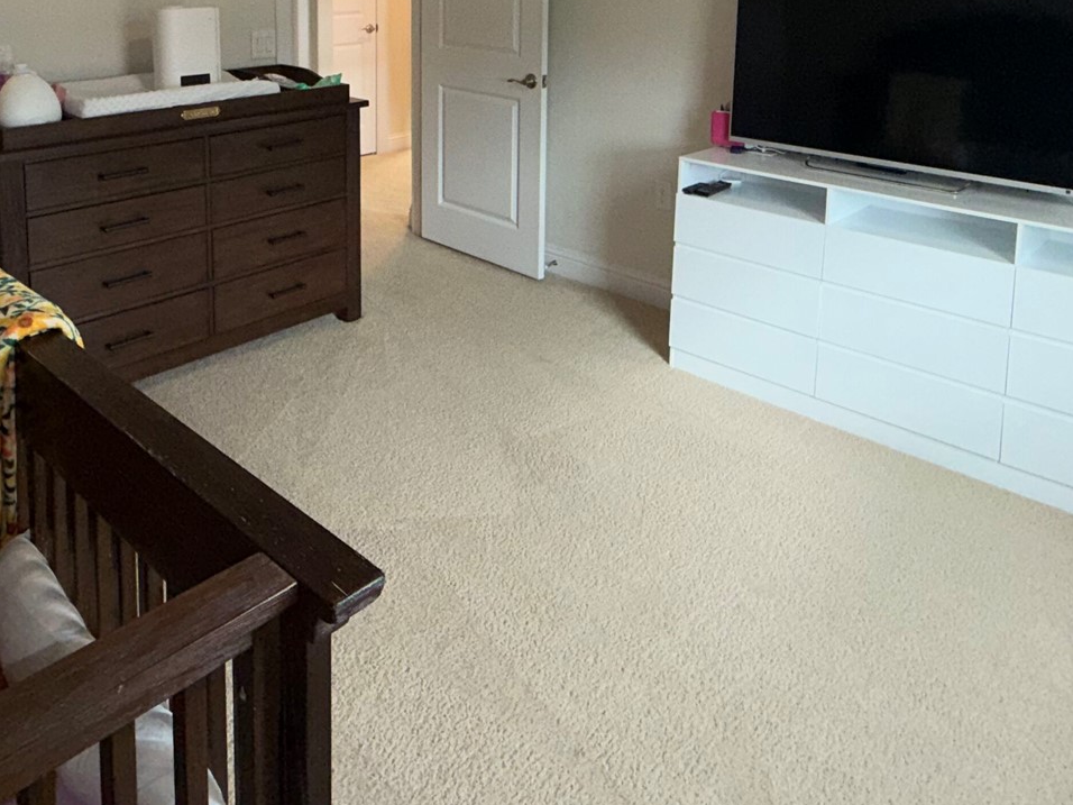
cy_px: 48
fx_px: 930
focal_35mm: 30
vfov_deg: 42.1
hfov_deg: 59.7
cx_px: 466
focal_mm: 2.22
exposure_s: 1/60
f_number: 2.2
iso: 64
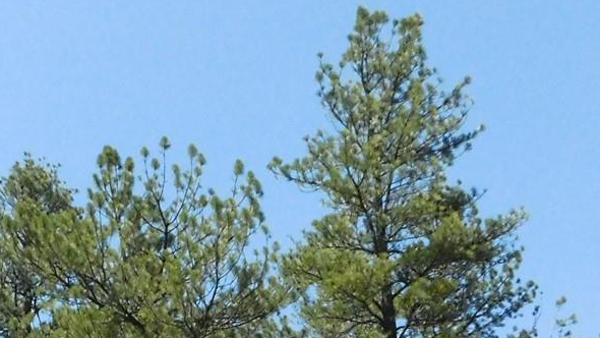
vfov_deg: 16.0
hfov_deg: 29.9
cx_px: 77
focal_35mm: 68
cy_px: 536
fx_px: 1082
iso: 800
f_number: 6
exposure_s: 1/1500
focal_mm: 4
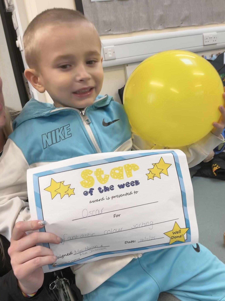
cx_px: 112
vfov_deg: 61.7
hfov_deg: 48.2
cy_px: 150
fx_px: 251
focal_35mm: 29
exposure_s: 1/50
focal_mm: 3
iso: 40
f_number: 1.8
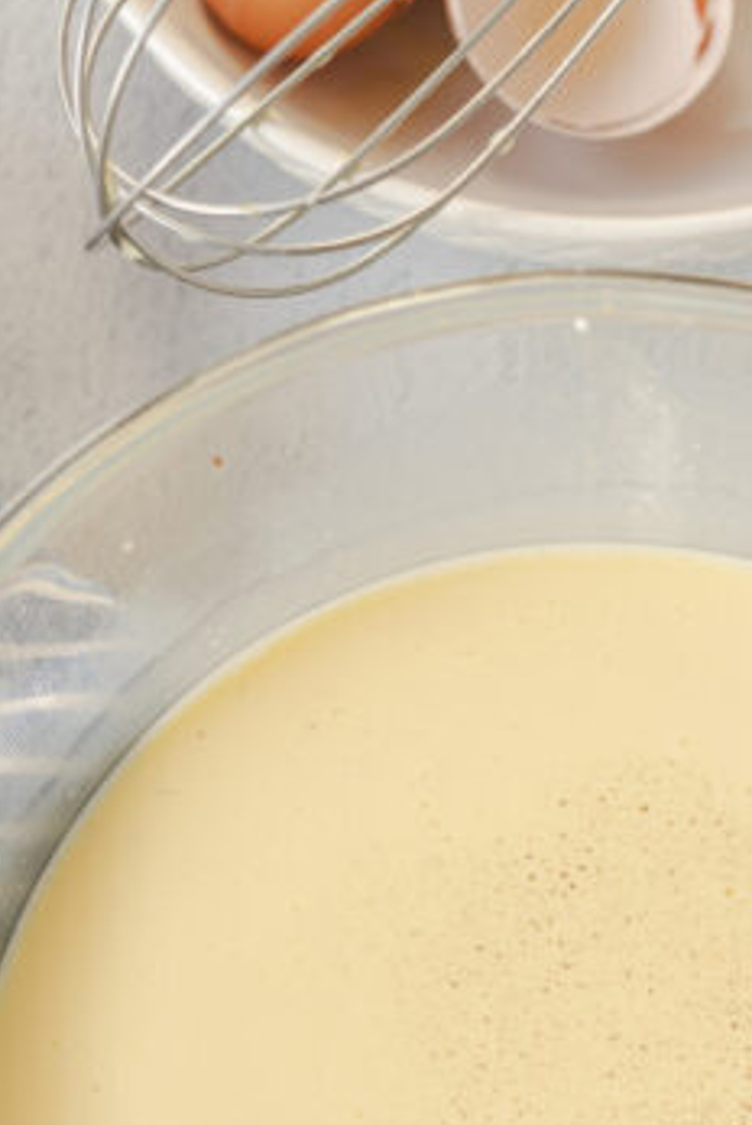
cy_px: 934
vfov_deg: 18.7
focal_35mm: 108
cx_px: 605
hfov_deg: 12.6
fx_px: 3377
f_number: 4
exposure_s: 1/60
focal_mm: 50
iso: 125
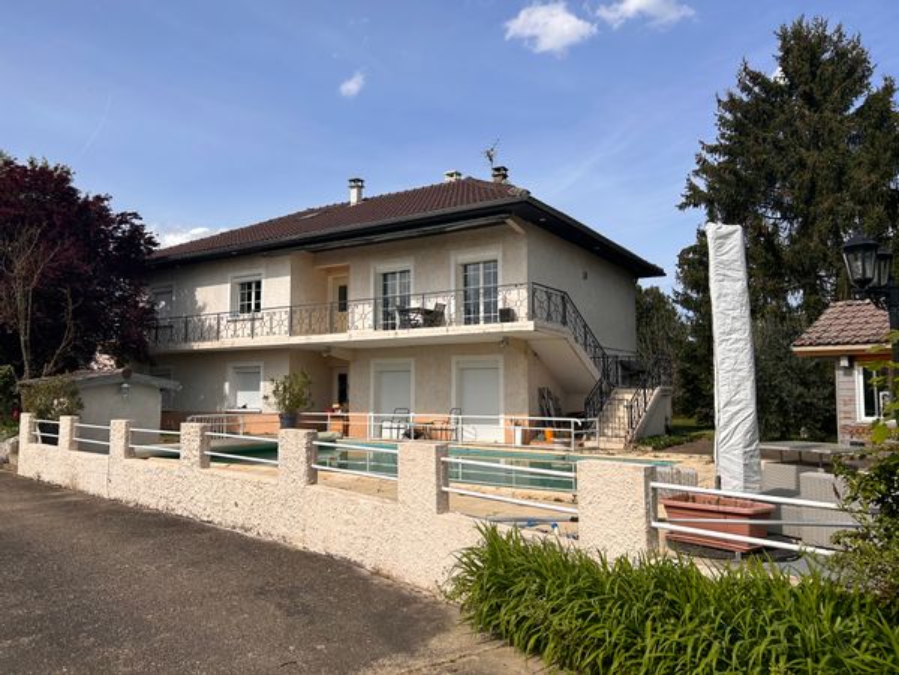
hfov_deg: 67.3
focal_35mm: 26
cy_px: 338
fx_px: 675
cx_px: 450
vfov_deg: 53.1
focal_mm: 5.7
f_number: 1.5
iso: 50
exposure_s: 1/5882
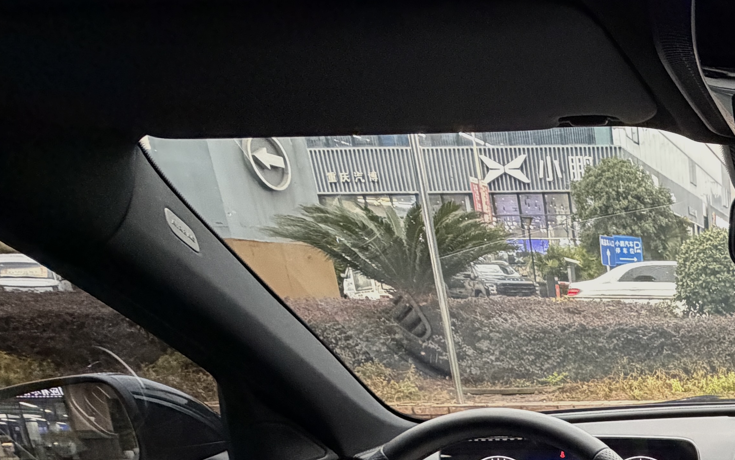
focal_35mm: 37
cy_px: 562
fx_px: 741
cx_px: 852
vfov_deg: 29.3
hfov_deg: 40.0
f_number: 2.2
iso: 1000
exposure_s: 1/60
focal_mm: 2.22
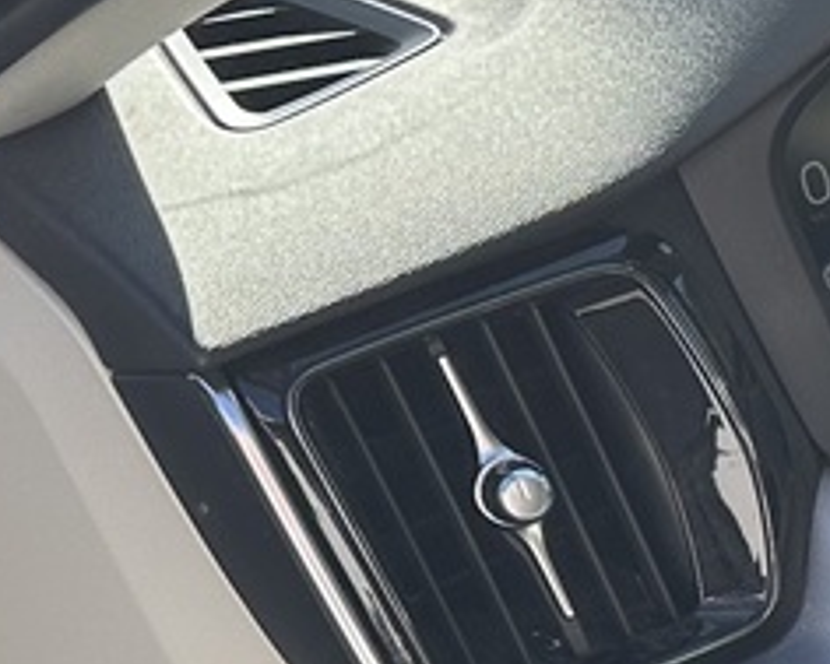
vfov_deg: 10.6
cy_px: 762
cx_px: 1977
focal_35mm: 143
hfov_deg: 11.3
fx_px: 3514
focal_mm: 6.86
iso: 80
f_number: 1.78
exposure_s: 1/887
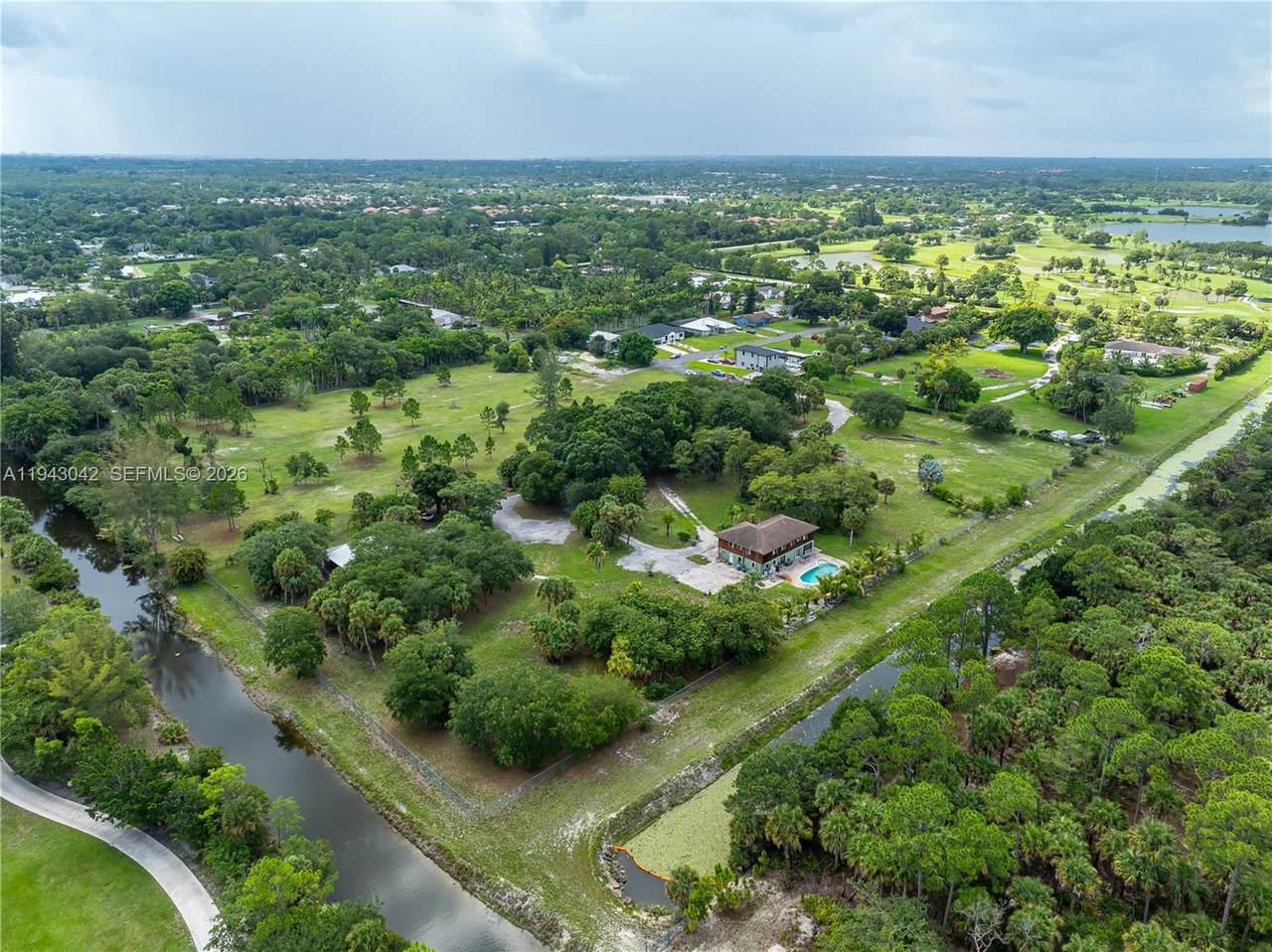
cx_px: 636
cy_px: 476
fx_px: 881
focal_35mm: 24
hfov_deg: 71.6
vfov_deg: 56.8
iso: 100
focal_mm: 12.29
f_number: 5
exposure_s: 1/320
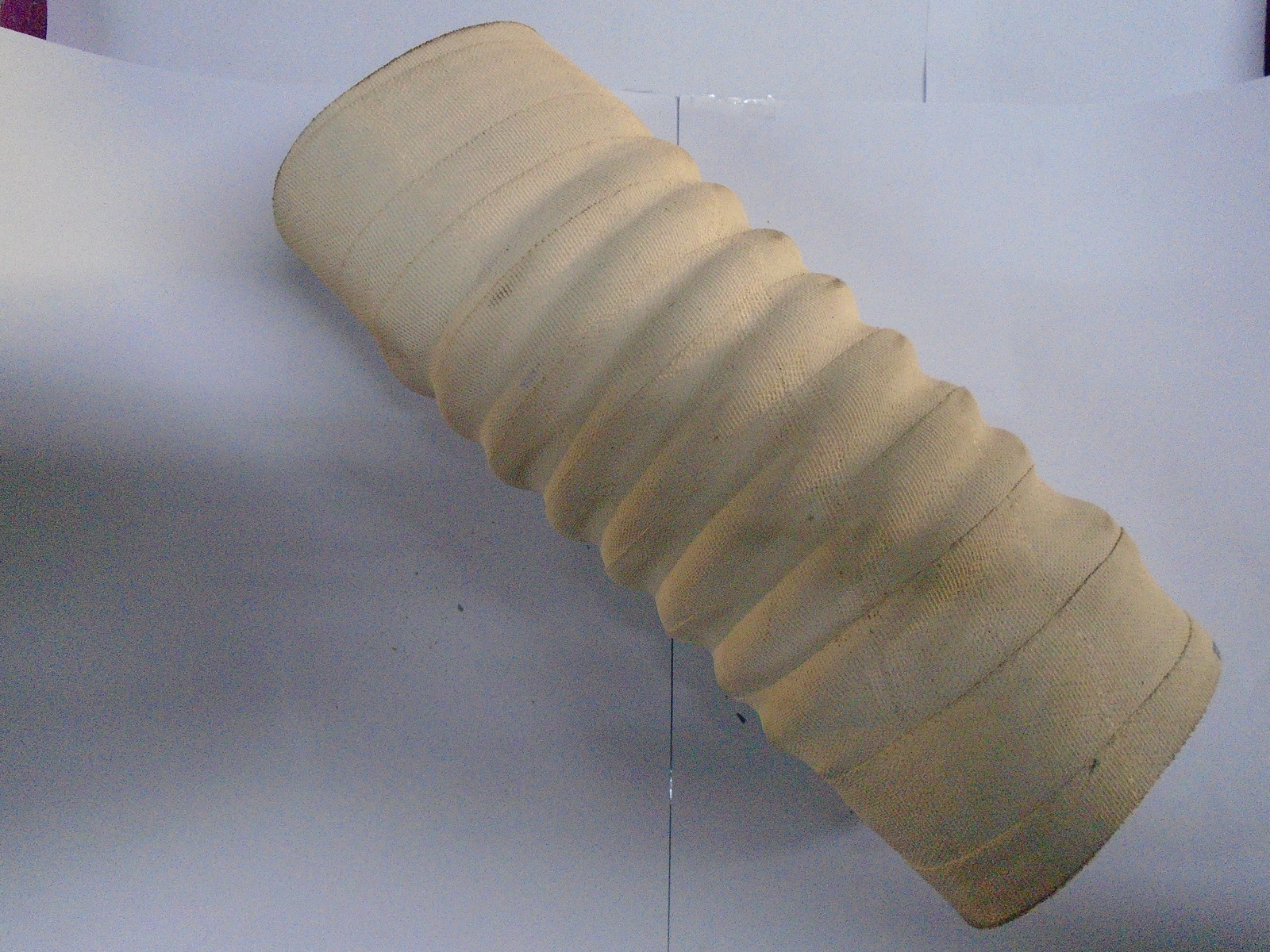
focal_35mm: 26
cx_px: 635
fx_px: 954
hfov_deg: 67.3
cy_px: 476
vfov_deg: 53.1
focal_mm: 4.6
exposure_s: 1/125
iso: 800
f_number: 3.2
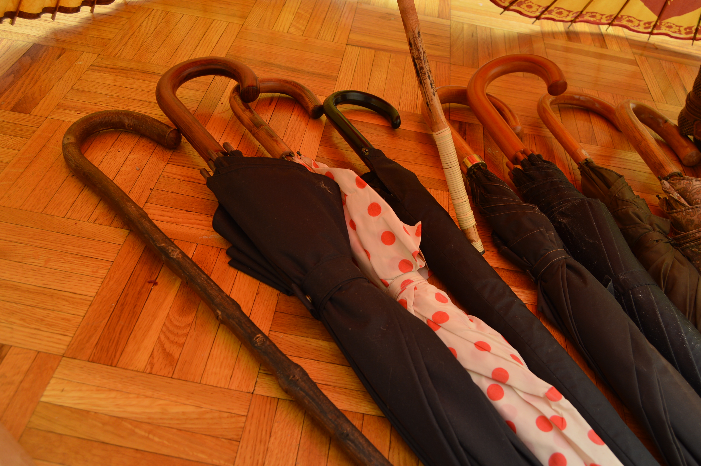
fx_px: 671
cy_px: 233
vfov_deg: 38.3
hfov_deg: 55.1
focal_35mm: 34
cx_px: 350
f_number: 5
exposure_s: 1/160
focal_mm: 23
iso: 200
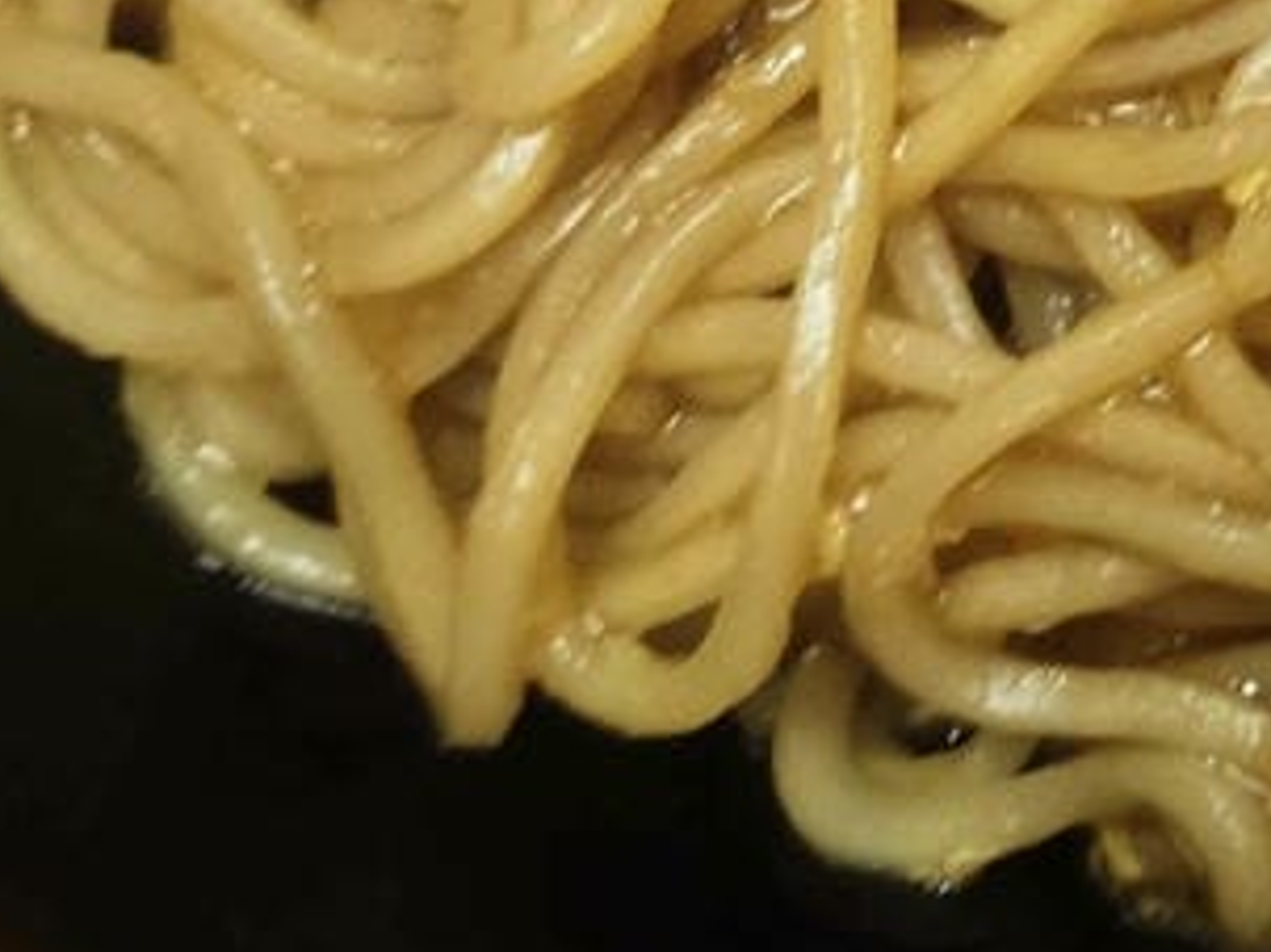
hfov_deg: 17.6
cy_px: -604
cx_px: 2248
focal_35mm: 91
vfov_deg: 14.7
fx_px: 3340
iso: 250
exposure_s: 1/30
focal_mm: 2.03
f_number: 1.8
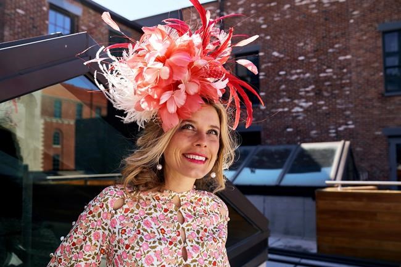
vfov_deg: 41.1
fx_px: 356
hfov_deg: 58.7
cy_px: 134
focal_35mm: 32
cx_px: 200
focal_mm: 32
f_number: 4.5
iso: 50
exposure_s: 1/250
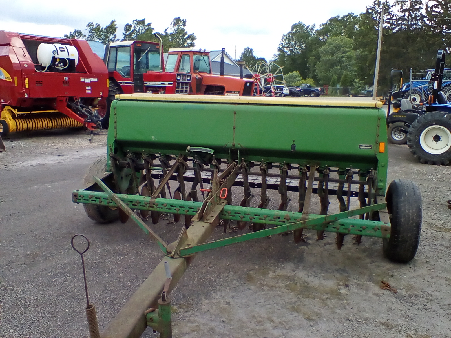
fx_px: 404
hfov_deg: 58.4
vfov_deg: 45.4
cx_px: 226
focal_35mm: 31
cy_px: 169
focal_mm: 2.38
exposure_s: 1/457
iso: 101
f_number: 2.4
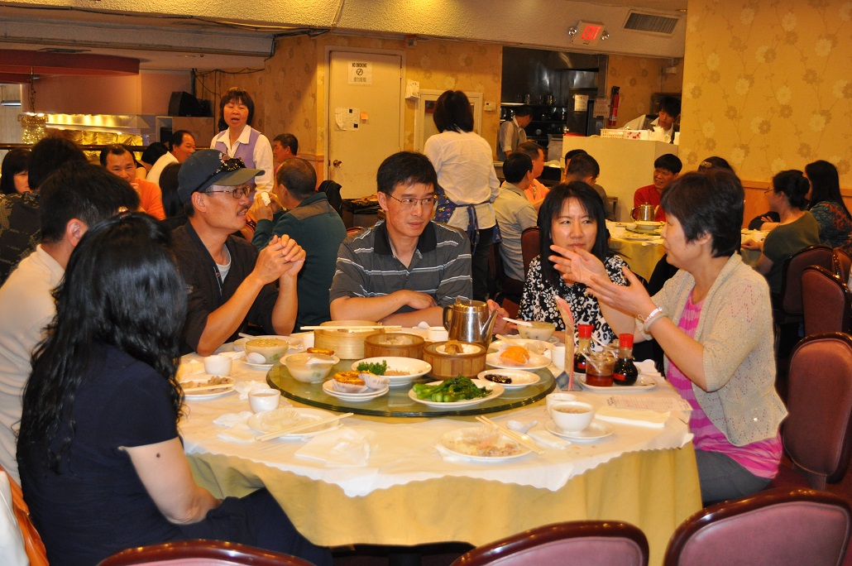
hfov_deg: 46.4
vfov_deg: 31.8
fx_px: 993
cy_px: 283
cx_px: 426
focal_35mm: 42
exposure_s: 1/60
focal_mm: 28
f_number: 4.5
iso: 800
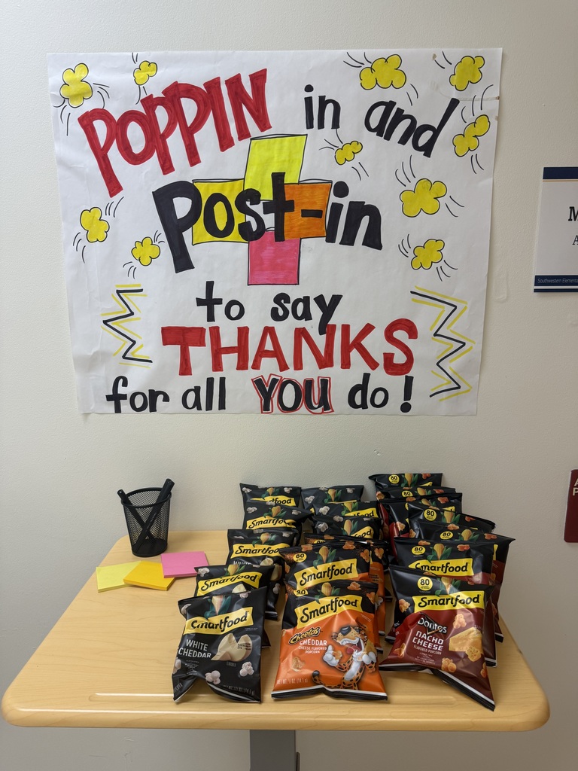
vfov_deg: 71.6
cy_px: 386
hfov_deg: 56.8
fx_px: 534
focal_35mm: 24
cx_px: 289
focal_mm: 6.76
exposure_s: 1/120
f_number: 1.78
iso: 125
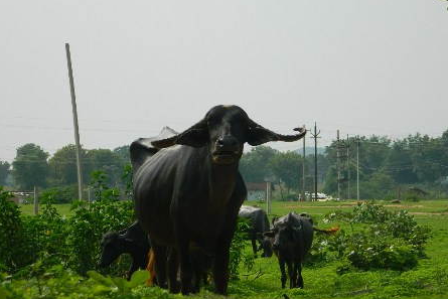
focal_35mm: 291
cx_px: 223
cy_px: 142
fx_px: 3622
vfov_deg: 4.7
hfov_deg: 7.1
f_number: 5.6
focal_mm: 50
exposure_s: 1/500
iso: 100
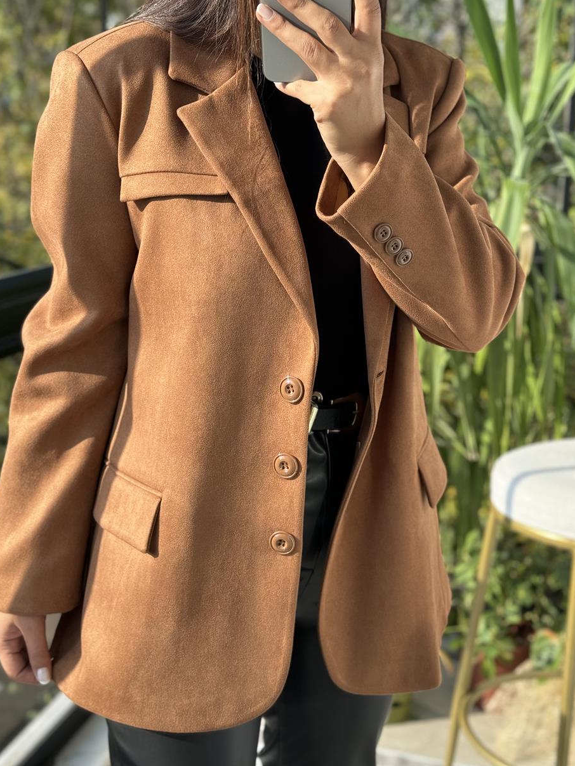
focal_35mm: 53
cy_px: 382
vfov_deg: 36.2
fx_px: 1173
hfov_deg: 27.5
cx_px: 280
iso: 64
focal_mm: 6.76
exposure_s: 1/379
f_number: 1.78
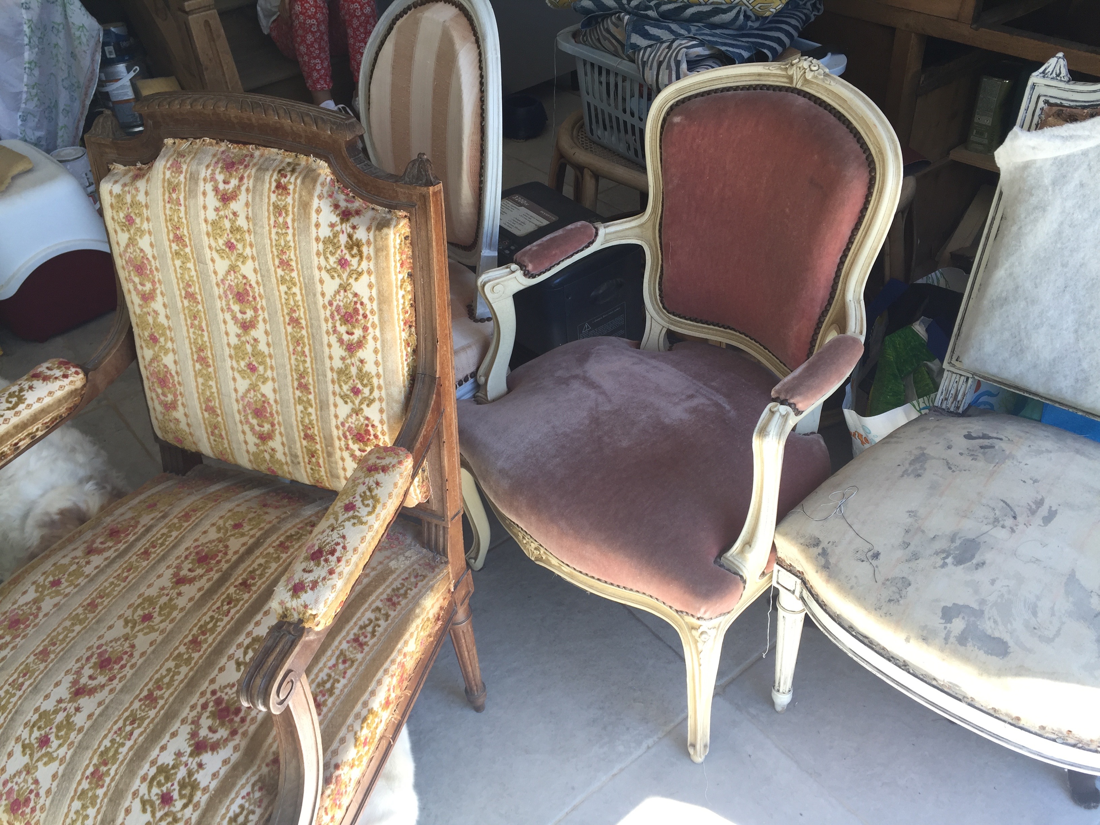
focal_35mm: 29
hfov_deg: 61.7
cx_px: 550
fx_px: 922
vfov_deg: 48.2
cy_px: 412
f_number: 2.2
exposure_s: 1/123
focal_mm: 4.15
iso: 32
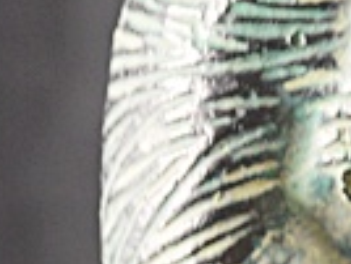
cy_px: 41
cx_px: 794
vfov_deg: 7.6
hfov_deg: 9.2
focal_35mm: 195
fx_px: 1981
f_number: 4.2
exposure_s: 1/20
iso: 400
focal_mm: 26
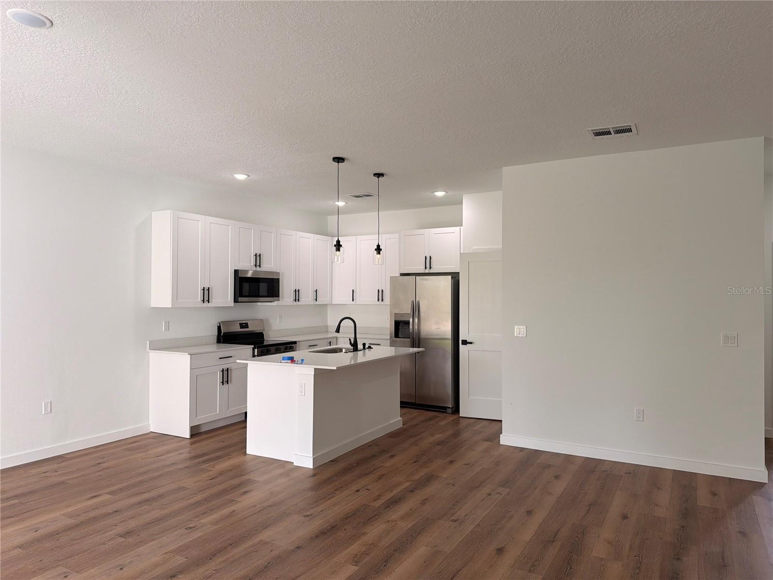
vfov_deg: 56.8
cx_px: 386
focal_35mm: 24
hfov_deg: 71.6
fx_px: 536
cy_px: 290
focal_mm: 6.76
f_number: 1.78
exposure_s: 1/121
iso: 50
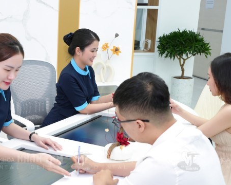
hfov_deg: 29.1
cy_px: 114
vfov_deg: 23.7
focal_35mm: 64
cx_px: 66
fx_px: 439
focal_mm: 36.7
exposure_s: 1/125
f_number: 5.6
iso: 640
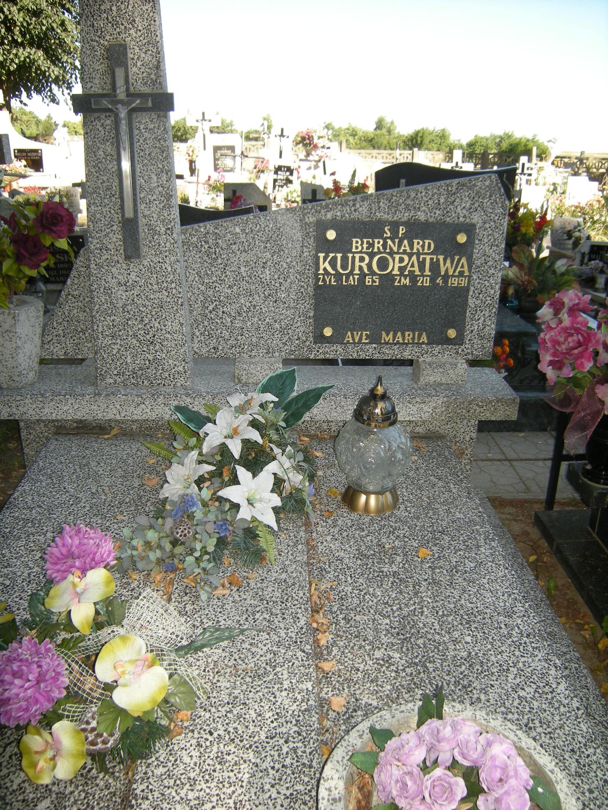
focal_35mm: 28
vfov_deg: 63.4
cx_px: 304
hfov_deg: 49.7
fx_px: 656
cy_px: 405
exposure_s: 1/253
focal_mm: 4.7
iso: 91
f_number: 2.8
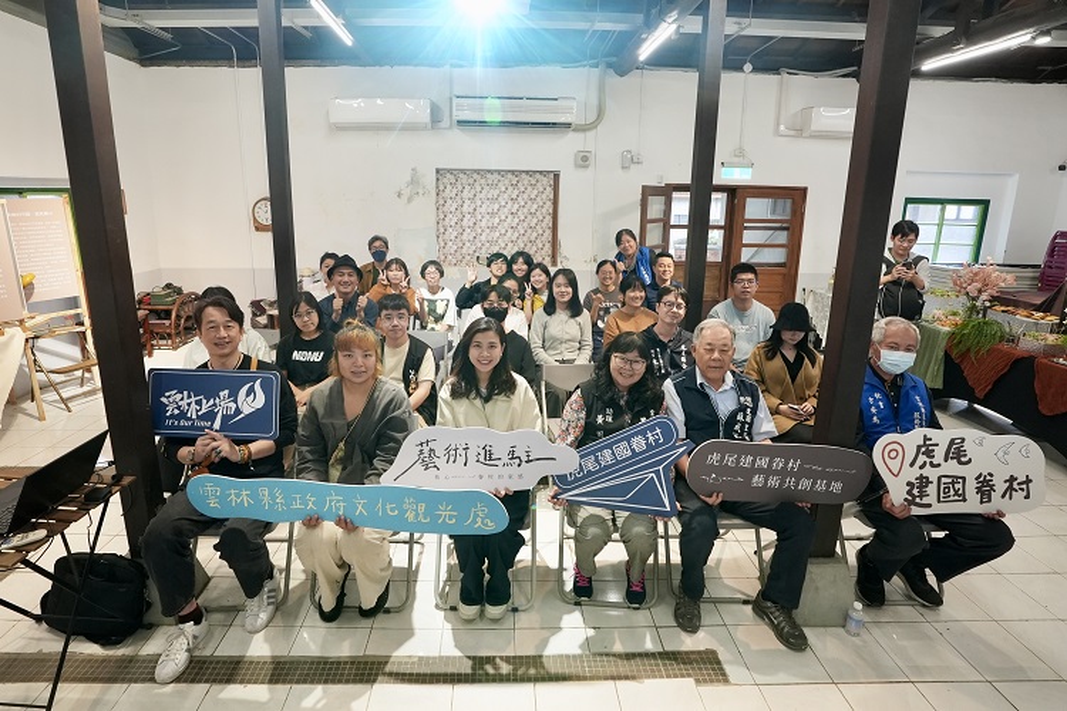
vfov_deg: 73.7
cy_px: 356
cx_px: 534
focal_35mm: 16
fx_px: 474
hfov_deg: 96.7
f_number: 5.6
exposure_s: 1/100
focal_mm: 16
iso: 4000
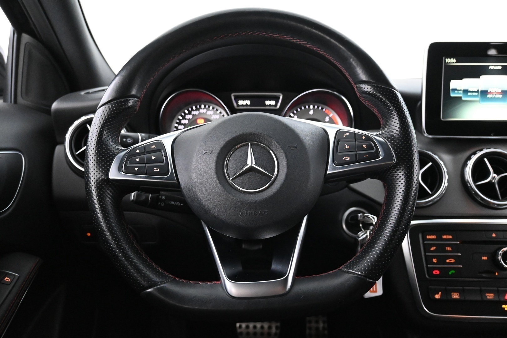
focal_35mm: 30
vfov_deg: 43.6
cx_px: 254
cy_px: 169
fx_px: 422
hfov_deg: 61.9
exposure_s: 1/30
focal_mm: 20
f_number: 3.8
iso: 6400
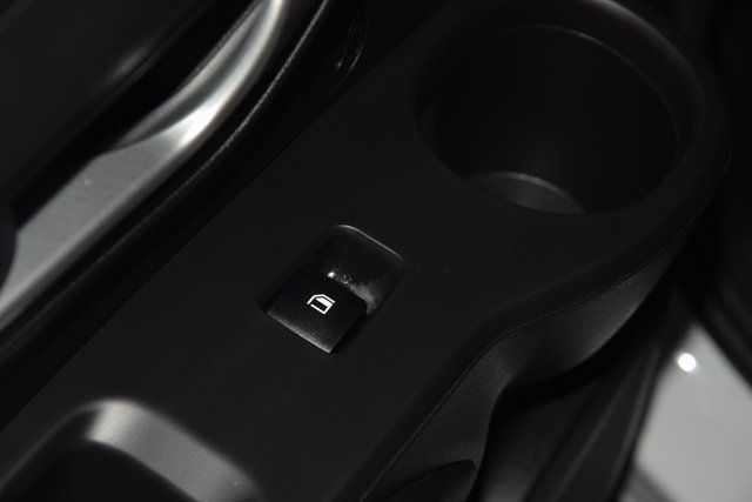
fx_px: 2194
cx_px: 376
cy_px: 251
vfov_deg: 13.0
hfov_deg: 19.5
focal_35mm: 105
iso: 100
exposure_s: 1/125
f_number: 8
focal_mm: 70
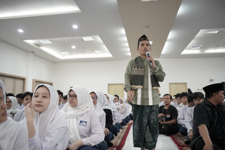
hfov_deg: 65.5
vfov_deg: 46.4
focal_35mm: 28
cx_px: 112
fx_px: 175
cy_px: 75
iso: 3200
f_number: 3.5
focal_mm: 28
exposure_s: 1/125
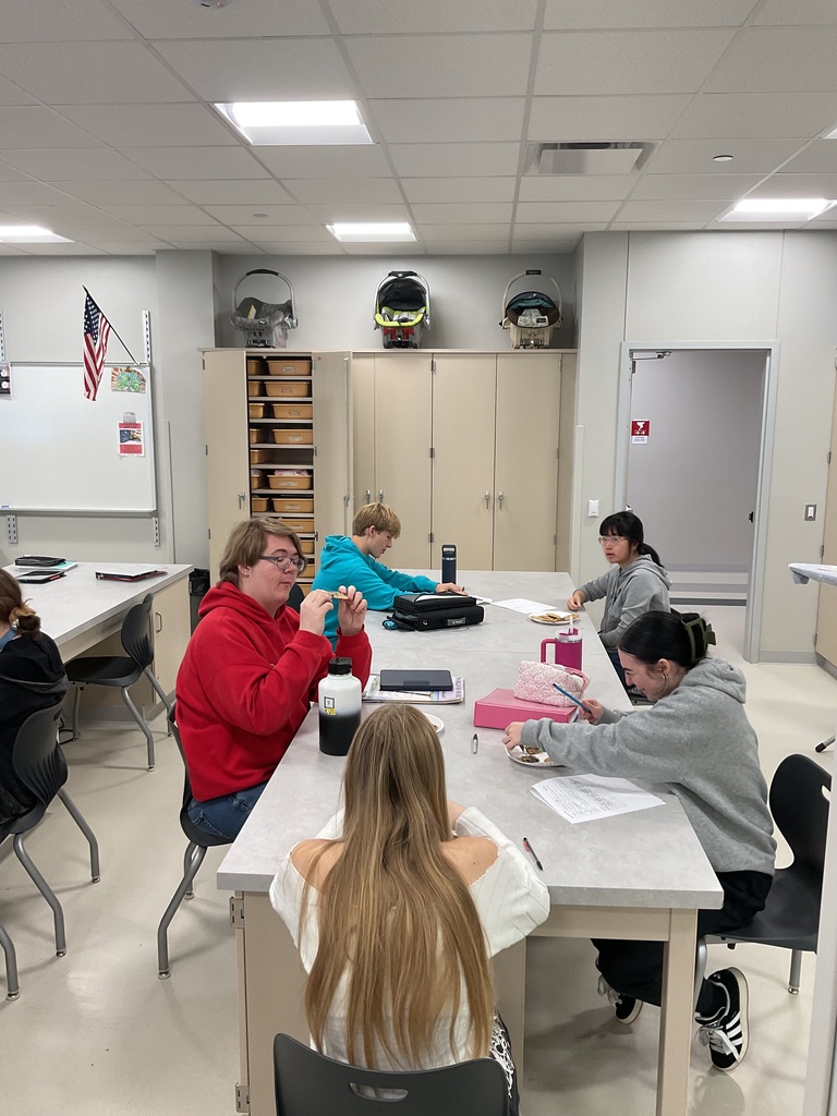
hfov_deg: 48.2
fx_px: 935
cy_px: 558
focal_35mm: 29
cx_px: 418
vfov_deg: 61.7
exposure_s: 1/60
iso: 50
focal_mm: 3
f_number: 1.8
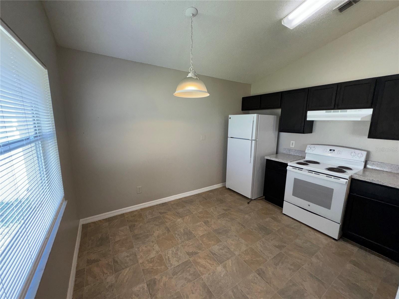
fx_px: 161
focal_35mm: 14
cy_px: 150
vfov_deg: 85.7
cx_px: 200
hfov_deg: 102.1
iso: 125
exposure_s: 1/120
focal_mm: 2.22
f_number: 2.2
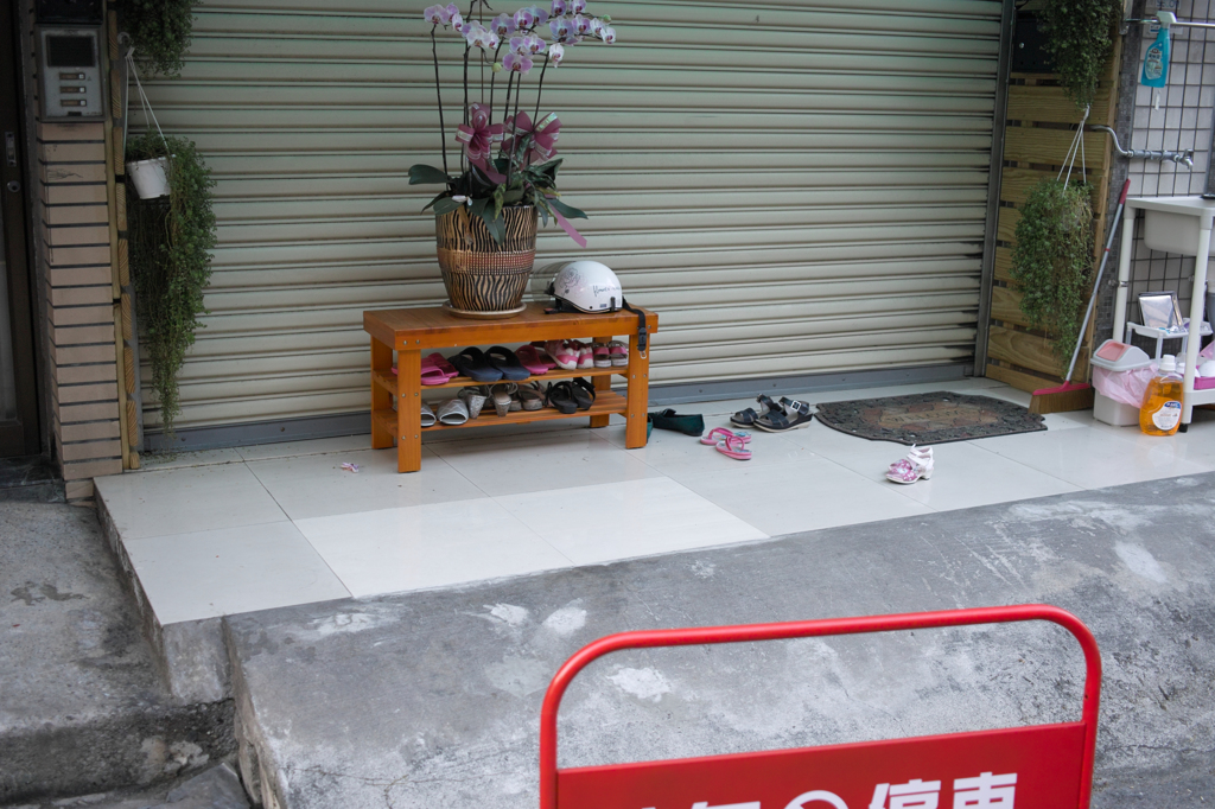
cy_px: 404
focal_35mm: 41
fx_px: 1383
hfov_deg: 47.4
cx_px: 608
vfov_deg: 32.6
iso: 200
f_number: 2.8
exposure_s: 1/50
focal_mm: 24.2
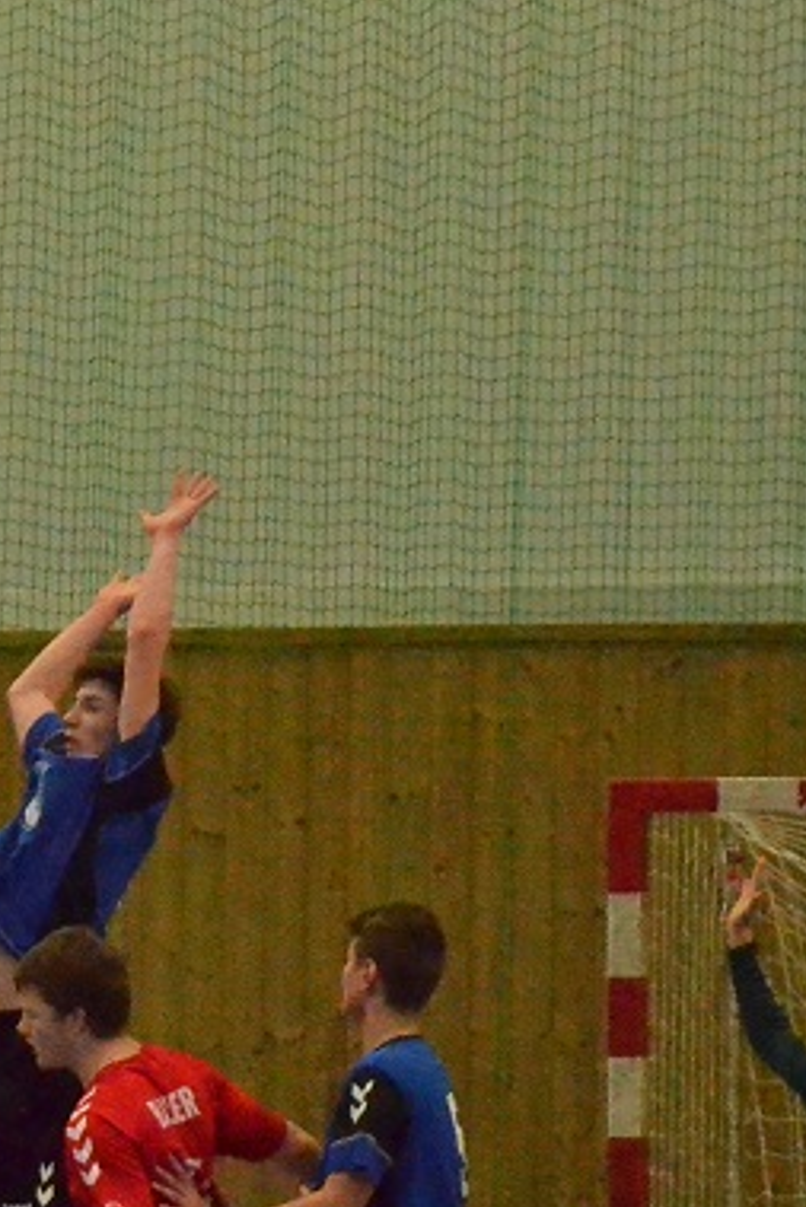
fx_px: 16694
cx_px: -586
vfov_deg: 4.1
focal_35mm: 498
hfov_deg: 2.8
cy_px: 1255
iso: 6400
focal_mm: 105
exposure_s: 1/1000
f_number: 6.3
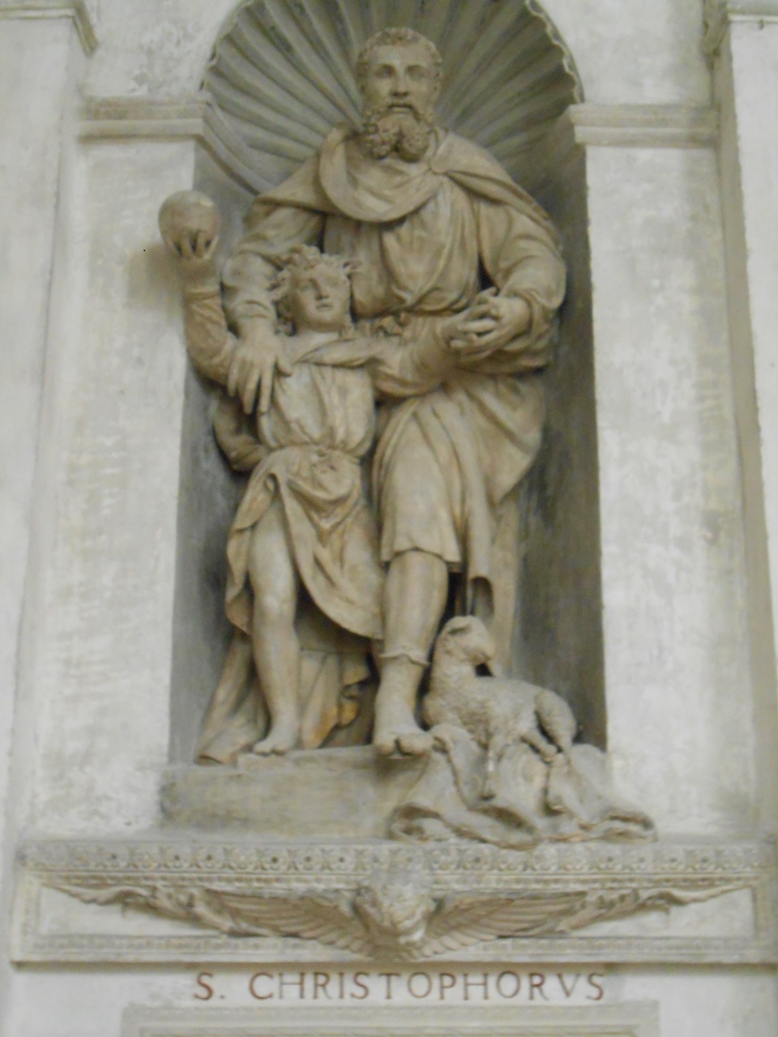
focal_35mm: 49
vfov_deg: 38.9
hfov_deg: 29.7
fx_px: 1468
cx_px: 389
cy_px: 518
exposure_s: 1/10
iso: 800
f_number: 4.8
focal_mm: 8.8
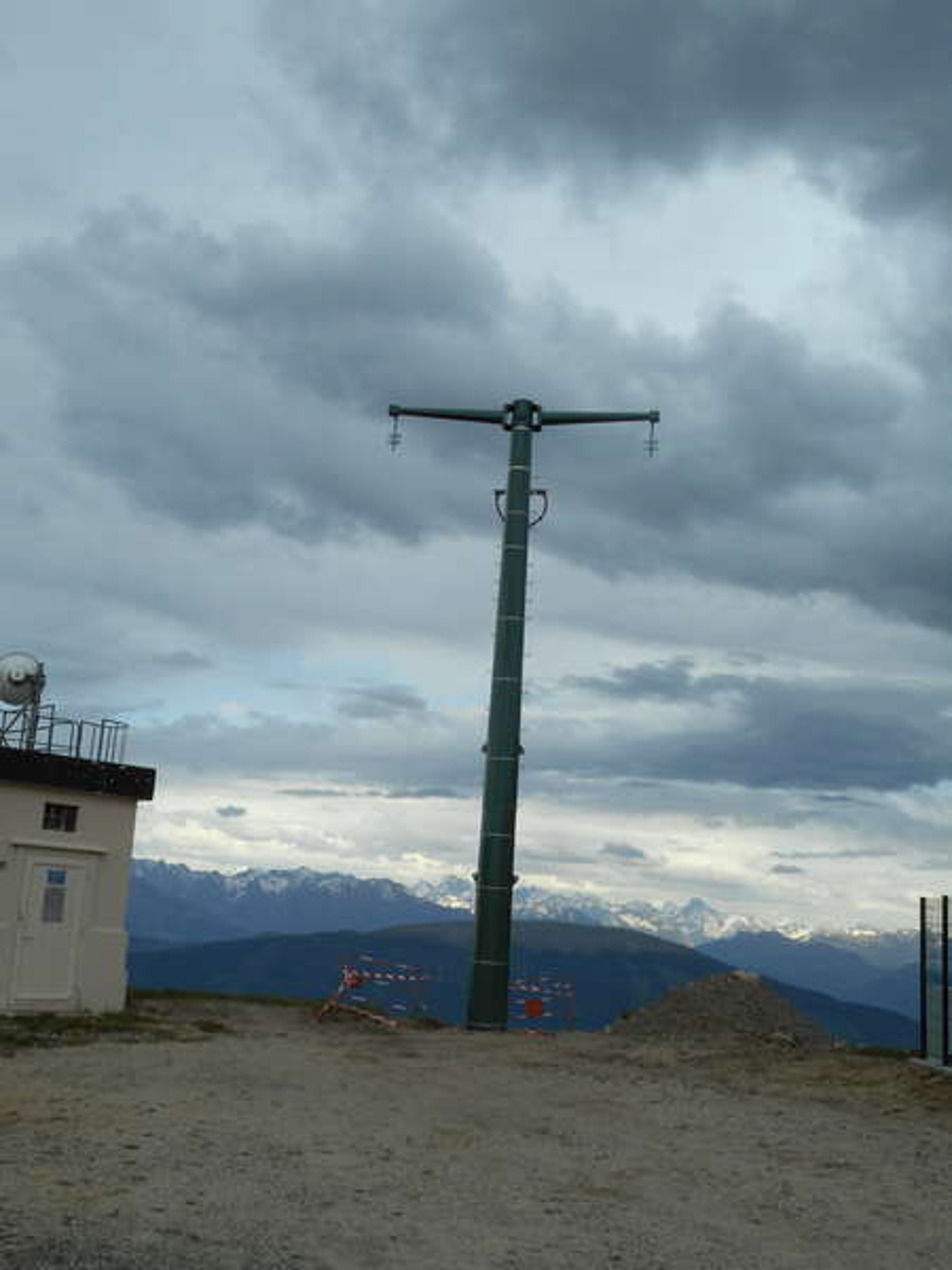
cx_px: 476
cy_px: 635
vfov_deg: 47.9
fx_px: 1430
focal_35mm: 39
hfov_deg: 36.8
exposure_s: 1/500
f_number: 4.5
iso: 80
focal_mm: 6.9
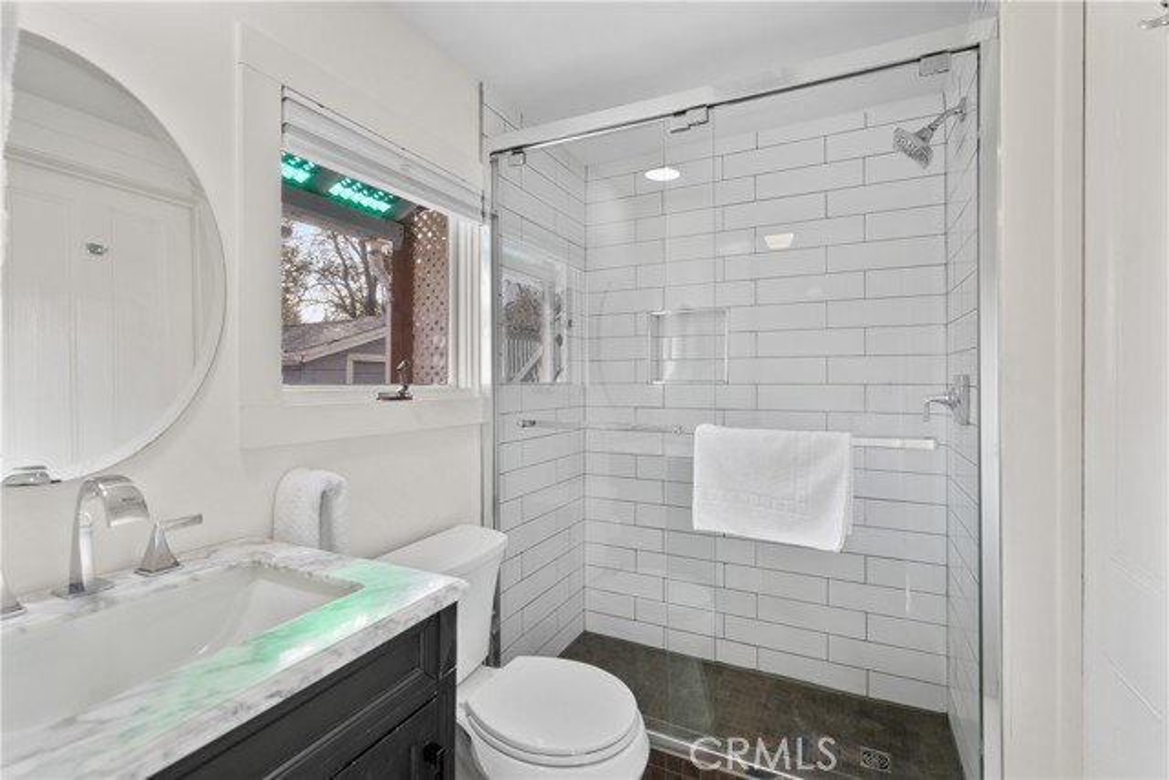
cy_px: 390
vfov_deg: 73.8
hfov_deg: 96.7
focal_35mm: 16
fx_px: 520
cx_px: 584
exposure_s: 1/25
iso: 250
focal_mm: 16
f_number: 5.6
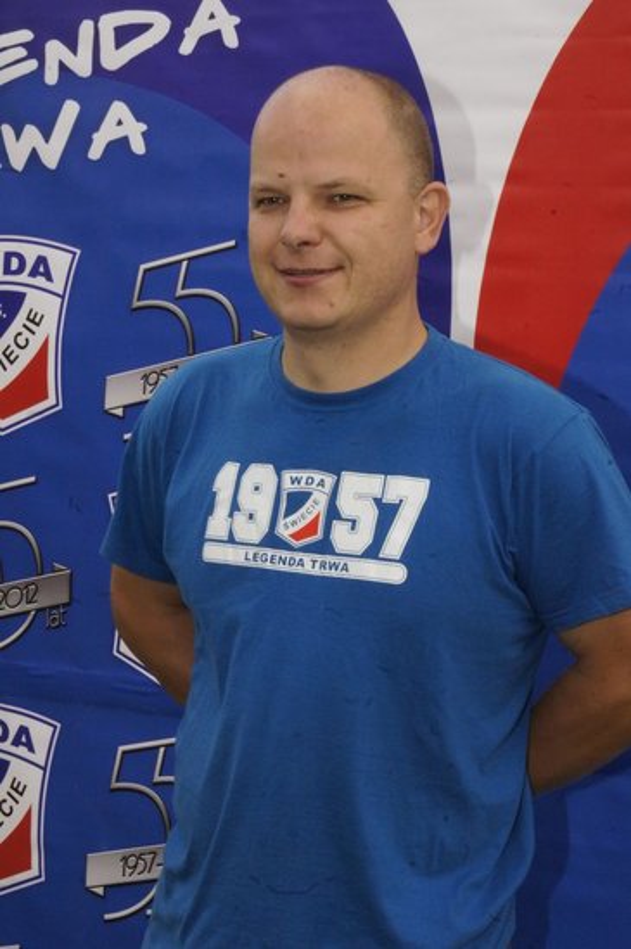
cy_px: 474
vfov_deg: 29.9
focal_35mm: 68
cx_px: 316
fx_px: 1778
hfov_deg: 20.1
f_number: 32
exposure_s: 1/160
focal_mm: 45
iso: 3200
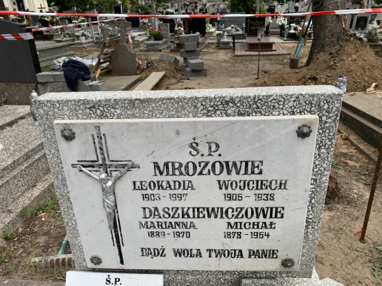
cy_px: 143
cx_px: 191
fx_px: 287
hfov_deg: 67.3
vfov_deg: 53.1
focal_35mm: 26
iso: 25
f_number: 1.8
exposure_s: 1/1468
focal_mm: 4.25
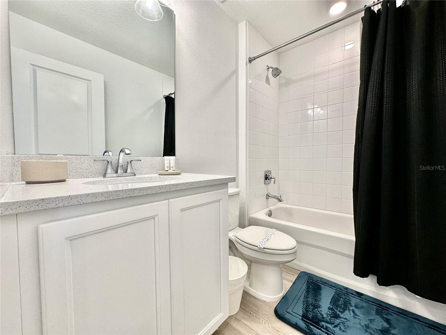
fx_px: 180
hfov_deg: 102.1
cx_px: 223
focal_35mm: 14
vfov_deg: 85.7
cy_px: 168
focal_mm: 2.22
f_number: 2.2
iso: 100
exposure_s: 1/120
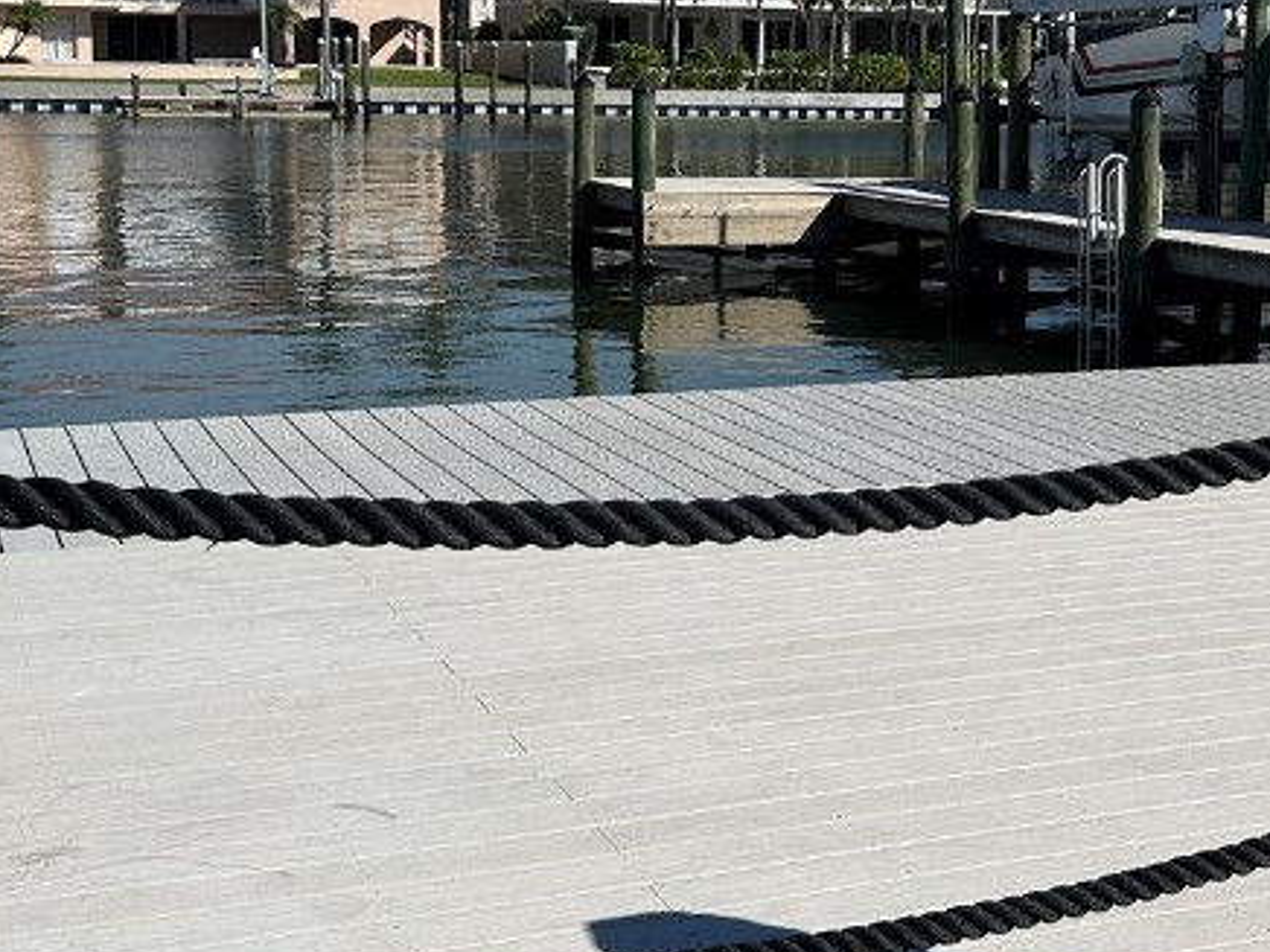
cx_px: 944
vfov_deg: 23.9
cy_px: 294
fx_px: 2238
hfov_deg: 31.2
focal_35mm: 61
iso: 50
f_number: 1.5
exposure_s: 1/7463
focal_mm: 5.7
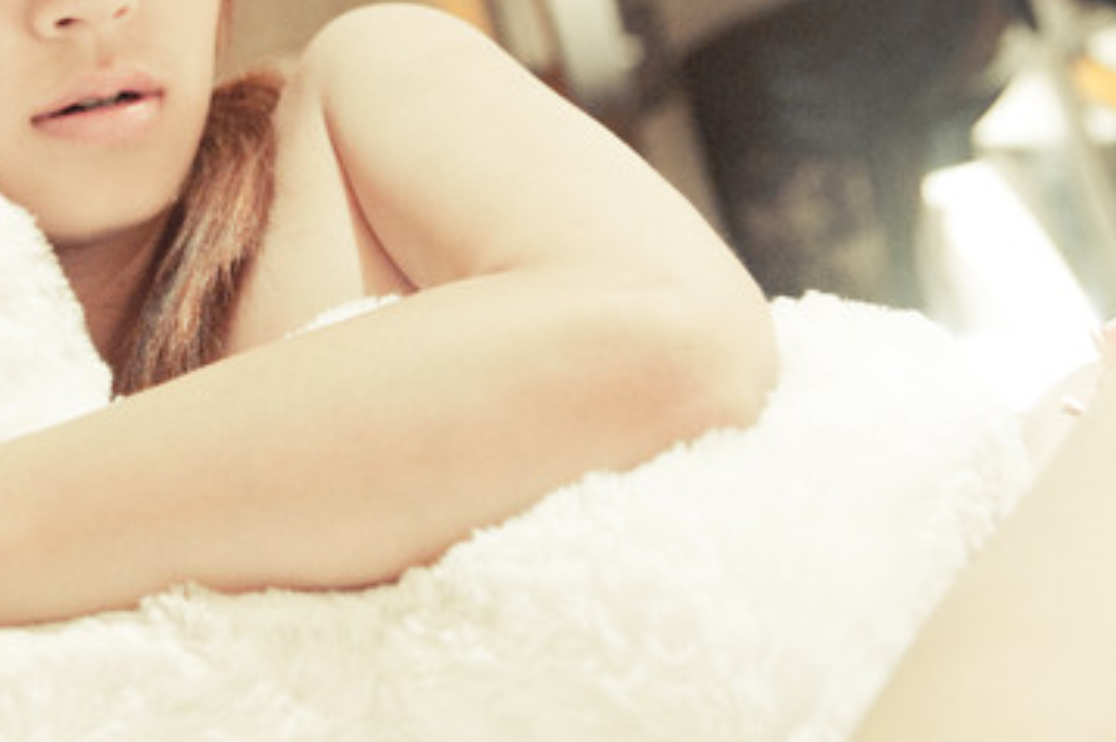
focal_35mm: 97
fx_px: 3008
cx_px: 134
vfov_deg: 14.0
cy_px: 201
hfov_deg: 20.6
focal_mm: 29
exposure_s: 1/8
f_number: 2.8
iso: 200
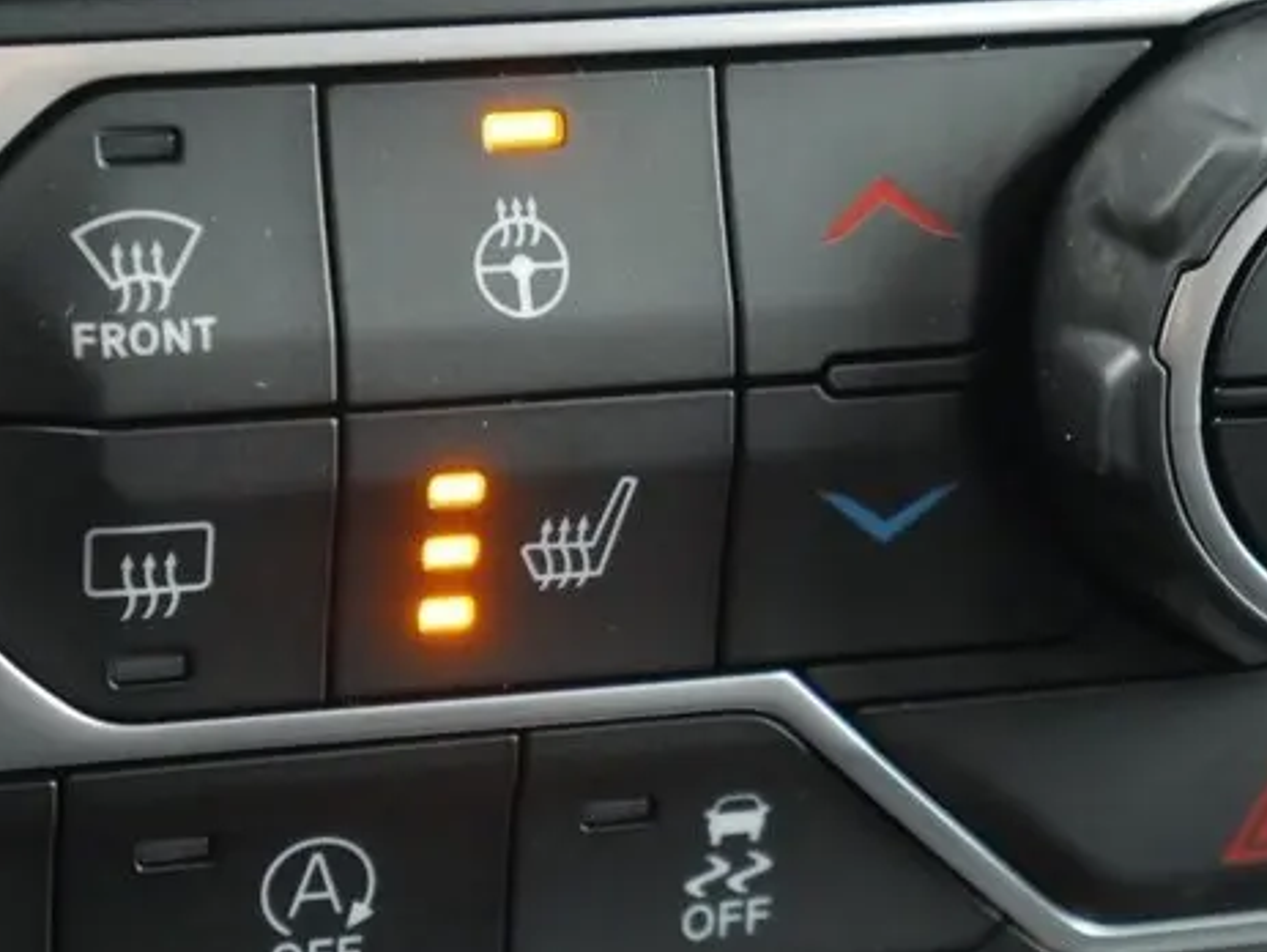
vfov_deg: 12.8
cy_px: 335
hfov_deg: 17.0
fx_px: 4249
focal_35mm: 116
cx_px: 580
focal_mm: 42
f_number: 5.6
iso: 3200
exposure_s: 1/25
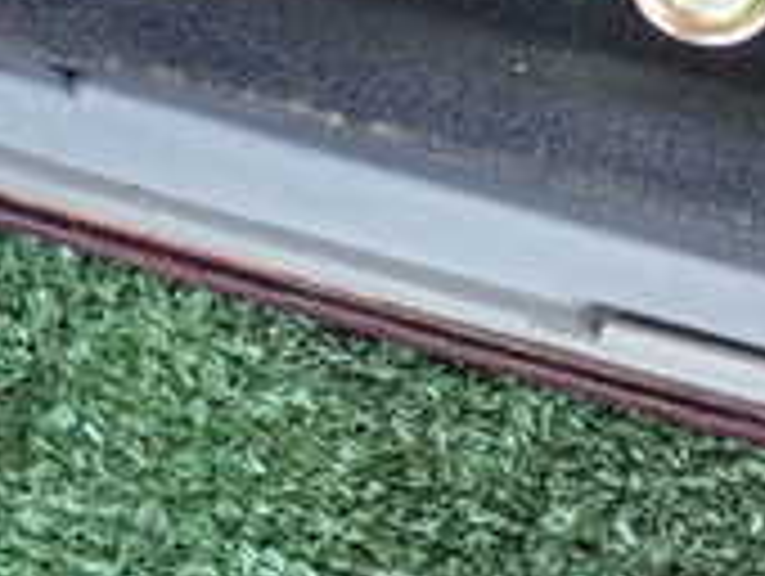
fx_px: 3895
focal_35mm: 176
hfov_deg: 11.2
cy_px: -243
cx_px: 554
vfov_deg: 8.3
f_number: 3.2
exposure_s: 1/125
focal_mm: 9.01
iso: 1000
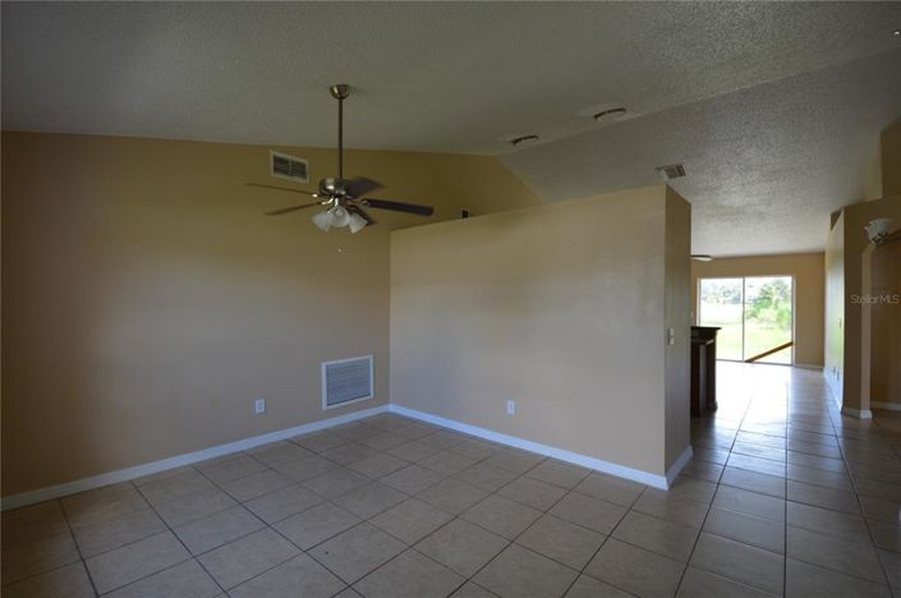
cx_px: 450
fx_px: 375
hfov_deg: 100.5
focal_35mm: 15
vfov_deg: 77.2
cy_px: 299
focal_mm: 10
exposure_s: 1/100
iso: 400
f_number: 5
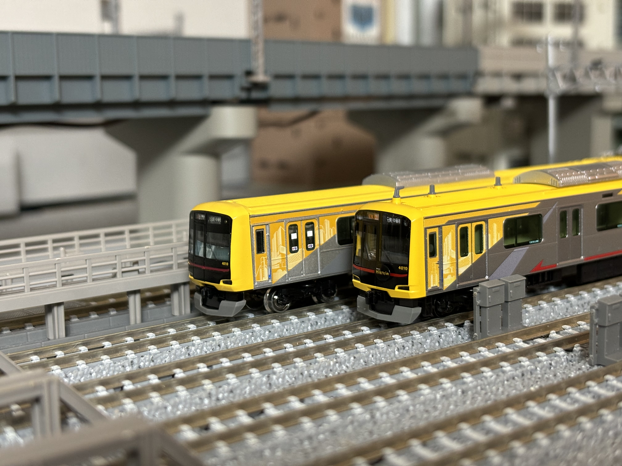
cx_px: 311
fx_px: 934
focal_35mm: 52
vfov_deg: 28.0
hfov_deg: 36.8
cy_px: 233
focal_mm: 5.96
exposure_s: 1/33
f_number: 1.6
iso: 160
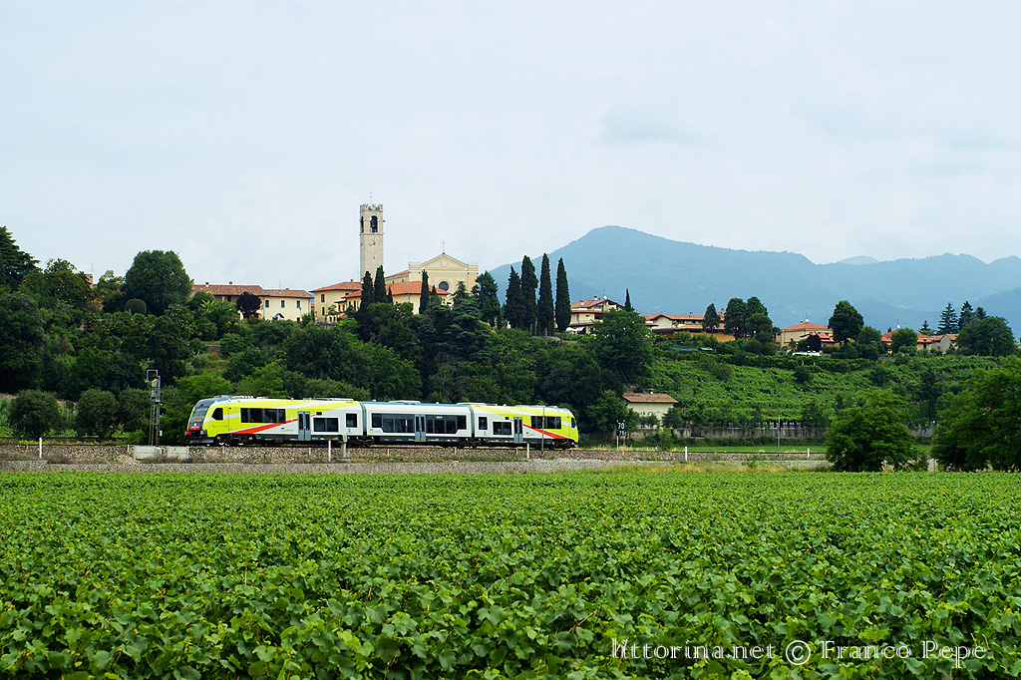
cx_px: 510
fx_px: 2552
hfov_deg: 22.6
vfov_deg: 15.2
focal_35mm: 90
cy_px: 340
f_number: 8
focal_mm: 60
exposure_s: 1/400
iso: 200
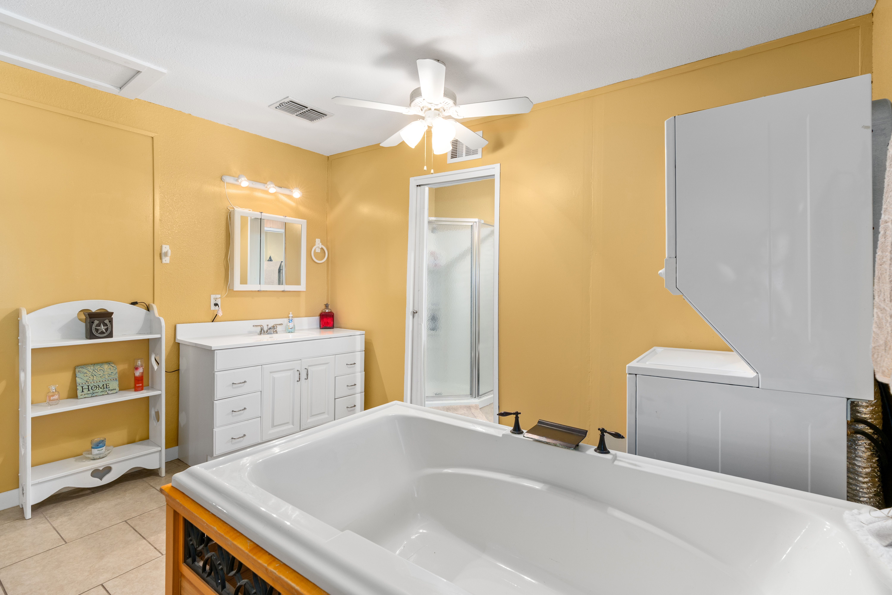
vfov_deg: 73.7
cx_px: 446
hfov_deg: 96.7
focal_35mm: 16
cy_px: 298
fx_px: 396
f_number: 7.1
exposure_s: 1/1.67
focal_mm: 16
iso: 320
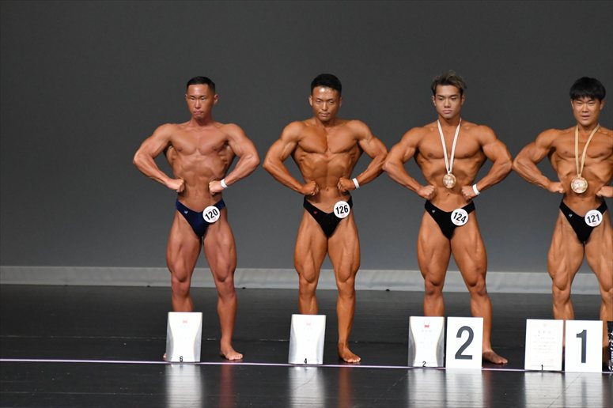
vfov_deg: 4.4
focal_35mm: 315
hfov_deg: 6.5
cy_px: 204
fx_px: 5361
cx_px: 306
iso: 5000
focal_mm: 210
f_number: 5.6
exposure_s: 1/400
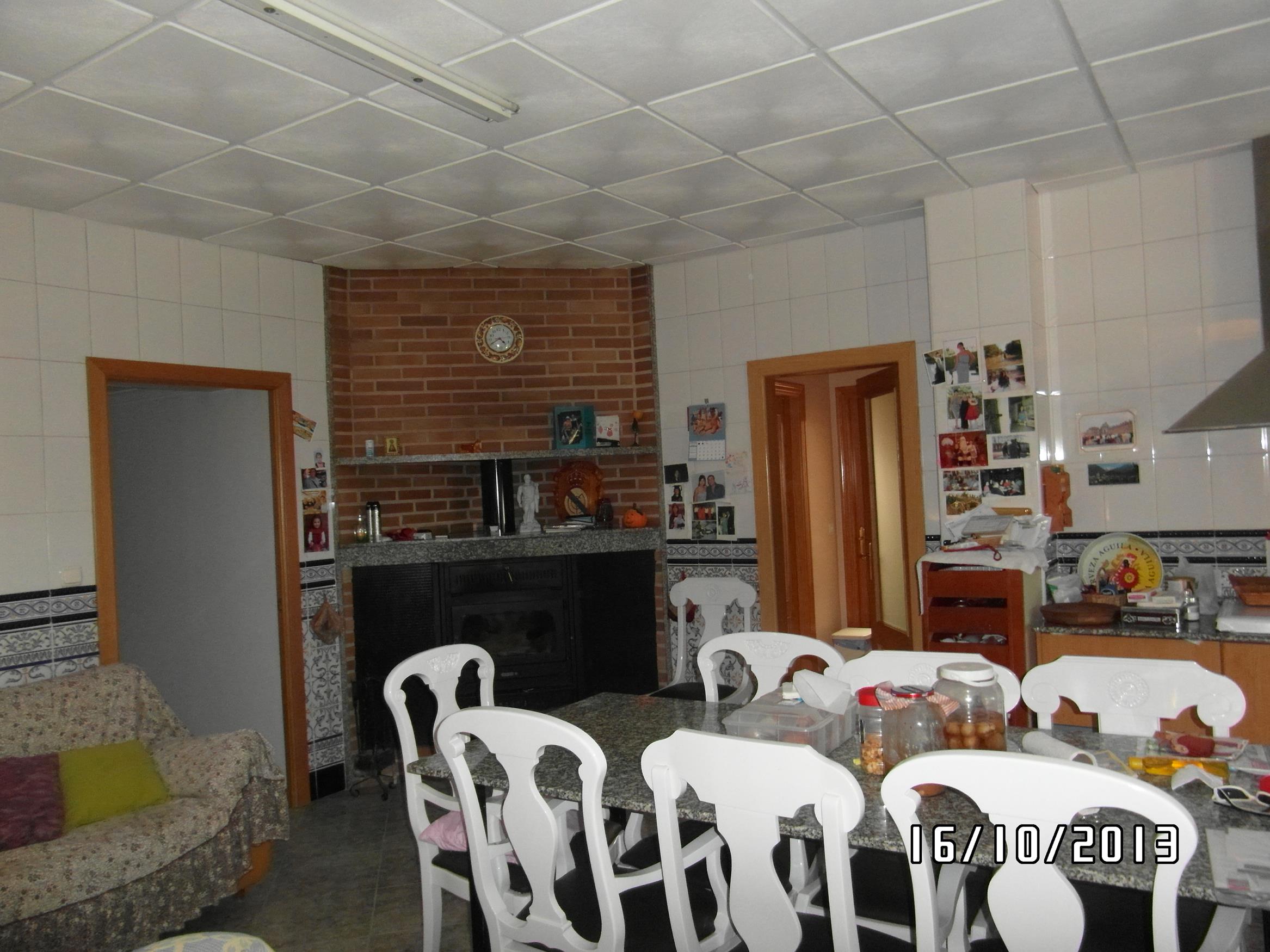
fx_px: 880
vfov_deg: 56.8
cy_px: 476
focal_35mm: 24
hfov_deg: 71.6
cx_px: 635
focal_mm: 4
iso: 320
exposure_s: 1/30
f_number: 3.2
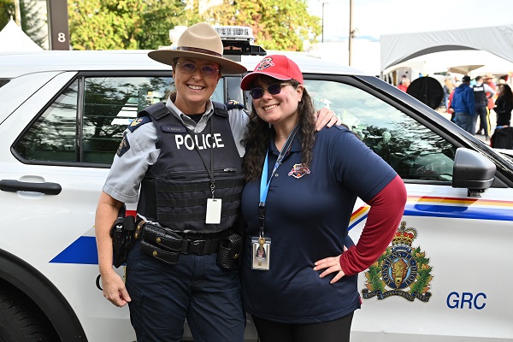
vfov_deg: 32.6
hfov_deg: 47.4
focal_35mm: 41
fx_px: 584
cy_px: 171
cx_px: 256
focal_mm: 41
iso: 200
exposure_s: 1/250
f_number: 5
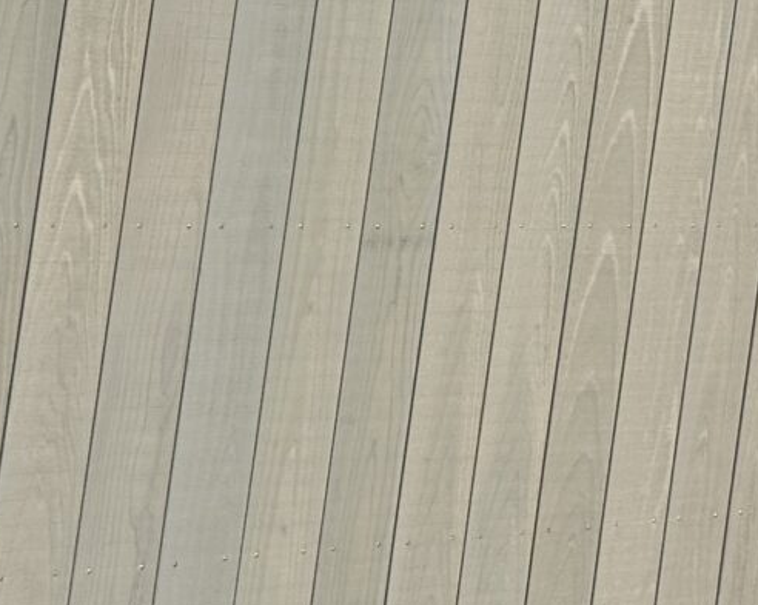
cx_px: 1481
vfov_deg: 12.2
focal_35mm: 122
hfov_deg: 13.6
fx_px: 2735
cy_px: -223
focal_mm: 6.86
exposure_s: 1/1949
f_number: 1.78
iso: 80
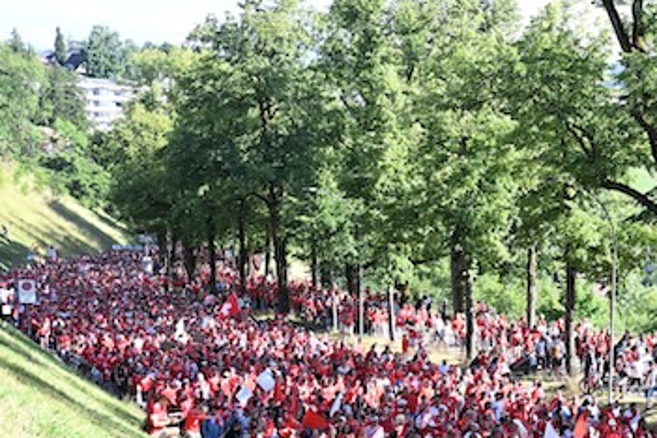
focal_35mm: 67
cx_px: 728
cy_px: 314
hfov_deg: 27.4
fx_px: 1223
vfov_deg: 20.2
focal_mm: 24
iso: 800
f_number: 5
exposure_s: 1/1000
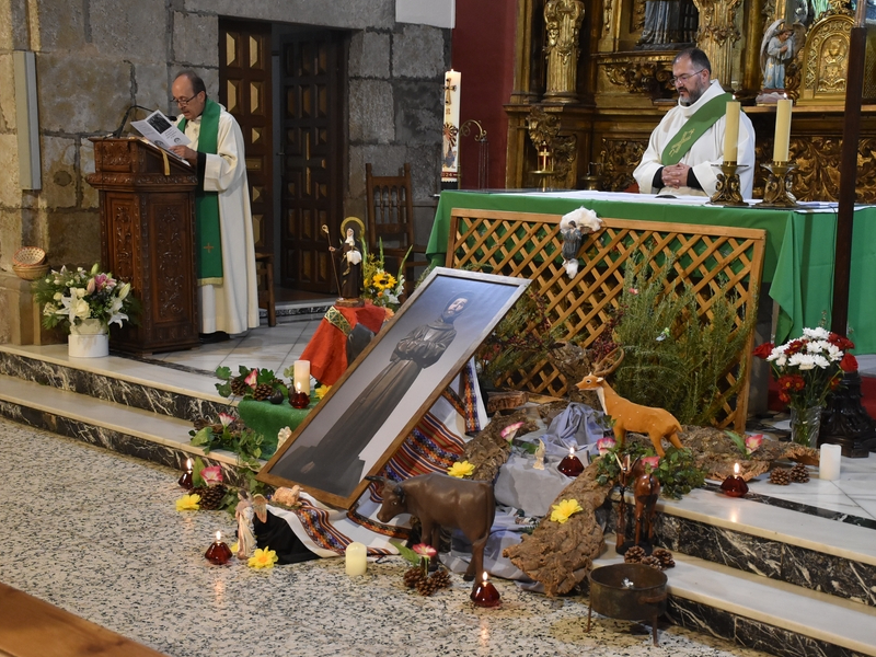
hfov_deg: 36.8
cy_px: 328
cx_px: 487
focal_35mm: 52
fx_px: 1316
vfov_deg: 28.0
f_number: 4
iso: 1600
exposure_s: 1/60
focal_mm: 32
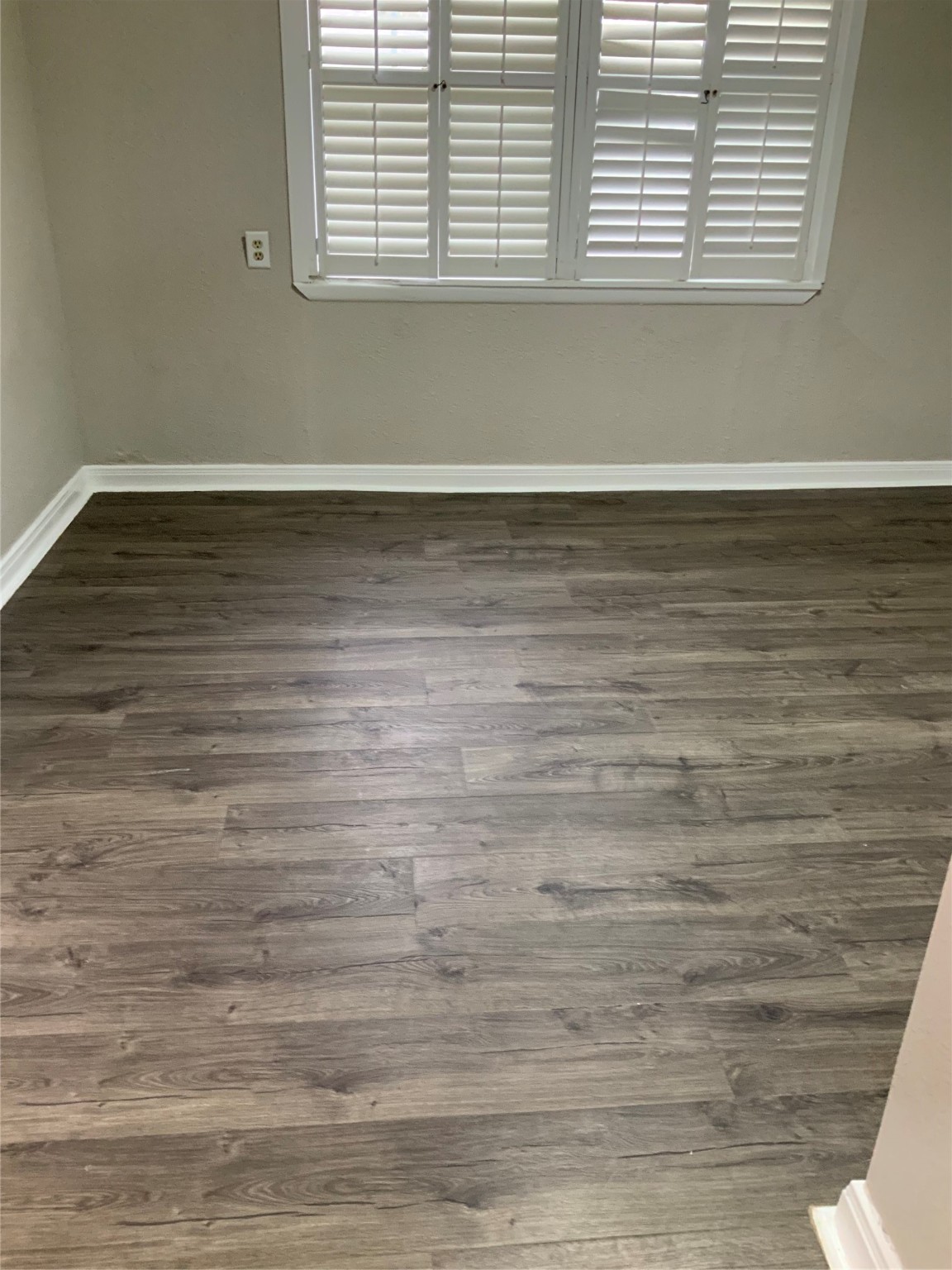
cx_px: 476
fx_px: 1063
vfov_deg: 61.7
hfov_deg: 48.2
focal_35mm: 29
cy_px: 635
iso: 160
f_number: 1.8
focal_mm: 3
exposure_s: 1/60
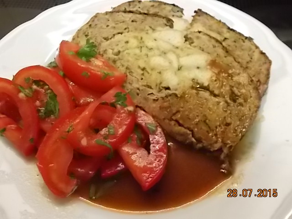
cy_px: 110
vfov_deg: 46.8
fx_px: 253
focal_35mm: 30
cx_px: 146
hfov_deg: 60.0
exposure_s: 1/30
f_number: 3.4
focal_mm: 5.3
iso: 800
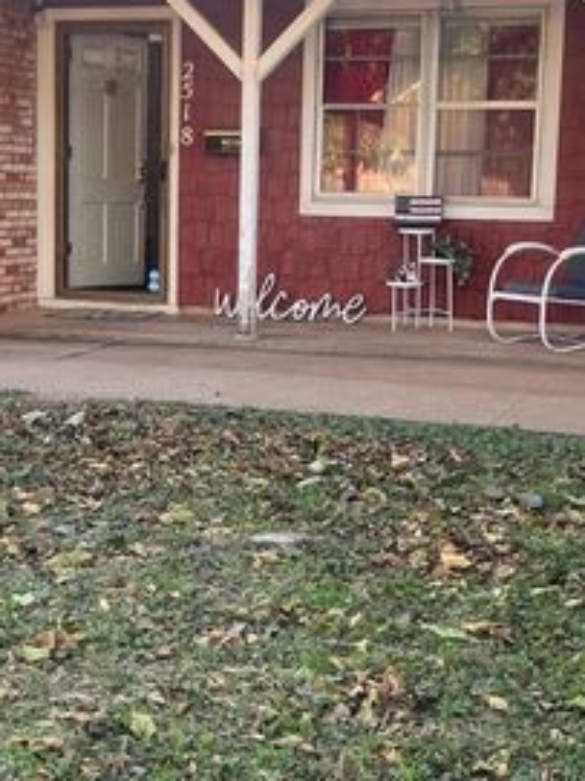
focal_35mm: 64
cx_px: 251
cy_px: 373
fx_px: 1443
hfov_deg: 22.9
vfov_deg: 30.3
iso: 50
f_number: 1.6
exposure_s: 1/153
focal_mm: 5.1
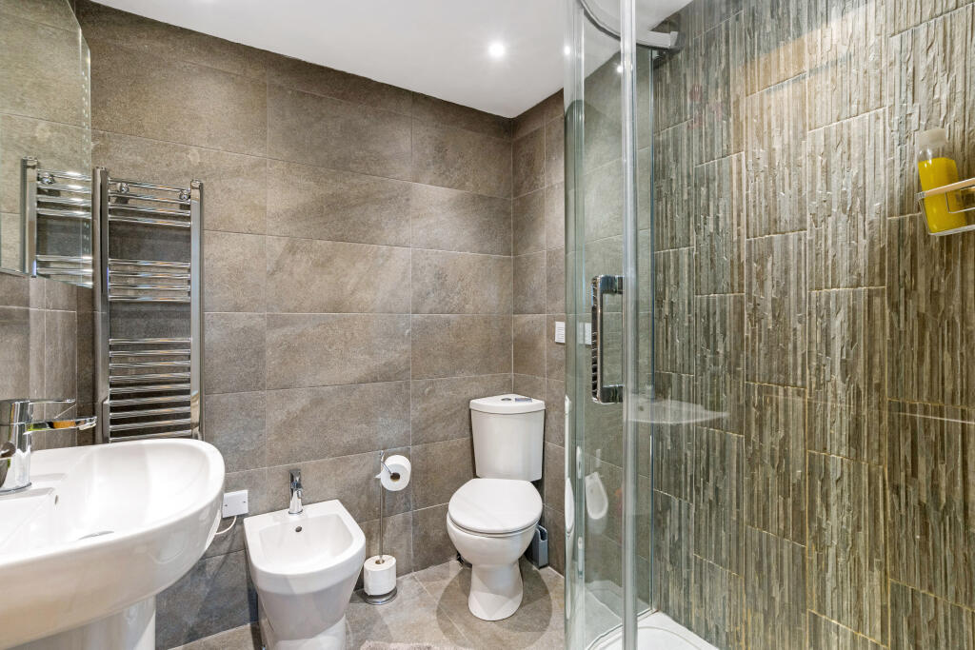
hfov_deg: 96.7
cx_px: 488
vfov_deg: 73.8
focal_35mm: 16
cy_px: 325
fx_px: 433
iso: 640
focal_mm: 16
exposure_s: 1/6
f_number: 8
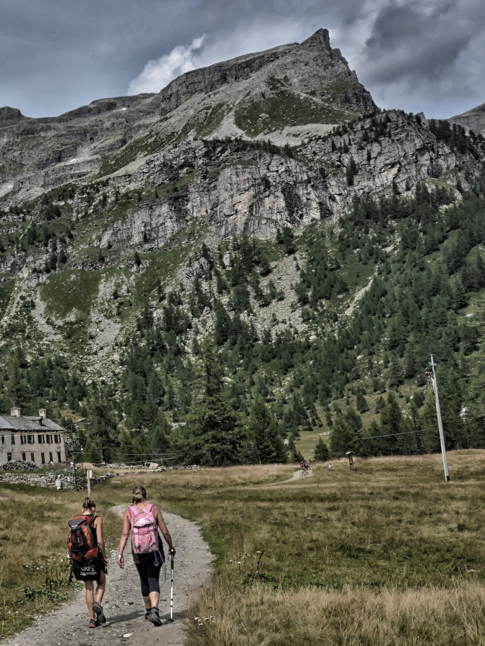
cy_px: 318
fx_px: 990
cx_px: 71
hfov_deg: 26.8
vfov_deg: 36.2
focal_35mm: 53
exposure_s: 1/250
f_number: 25
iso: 720
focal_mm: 24
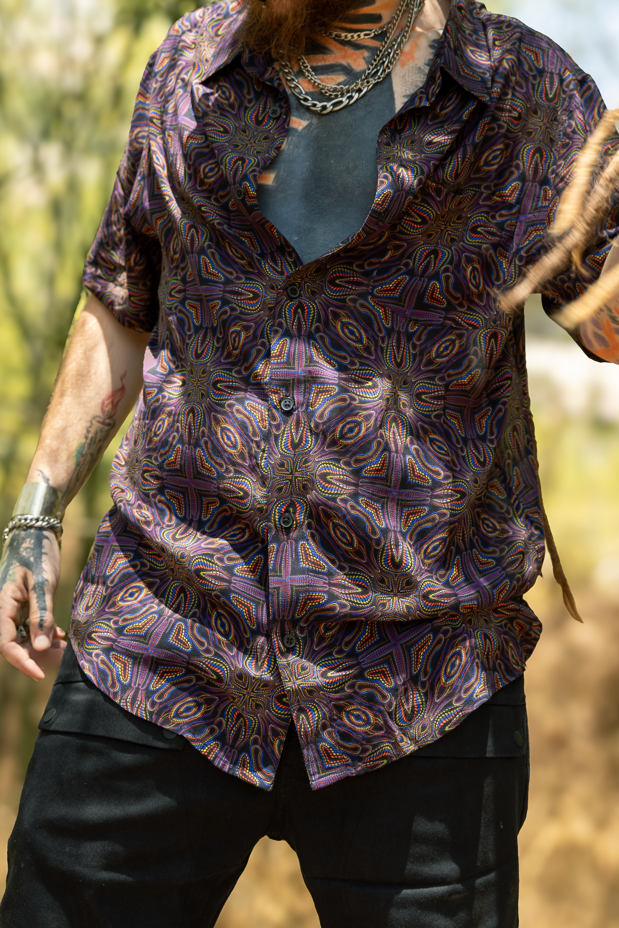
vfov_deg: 34.1
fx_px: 1512
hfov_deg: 23.1
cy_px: 467
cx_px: 316
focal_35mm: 59
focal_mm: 36.4
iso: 100
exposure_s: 1/160
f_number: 4
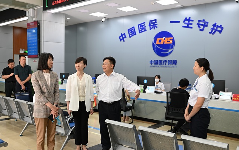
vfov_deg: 35.3
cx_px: 120
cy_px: 80
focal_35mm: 36
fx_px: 235
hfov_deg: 54.0
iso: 560
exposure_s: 1/125
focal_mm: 35
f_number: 2.8
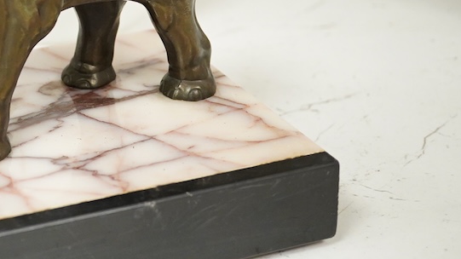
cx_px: 2
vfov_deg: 12.1
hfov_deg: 21.1
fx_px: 1198
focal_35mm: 98
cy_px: -28
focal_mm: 30
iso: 2500
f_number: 6.3
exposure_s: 1/160
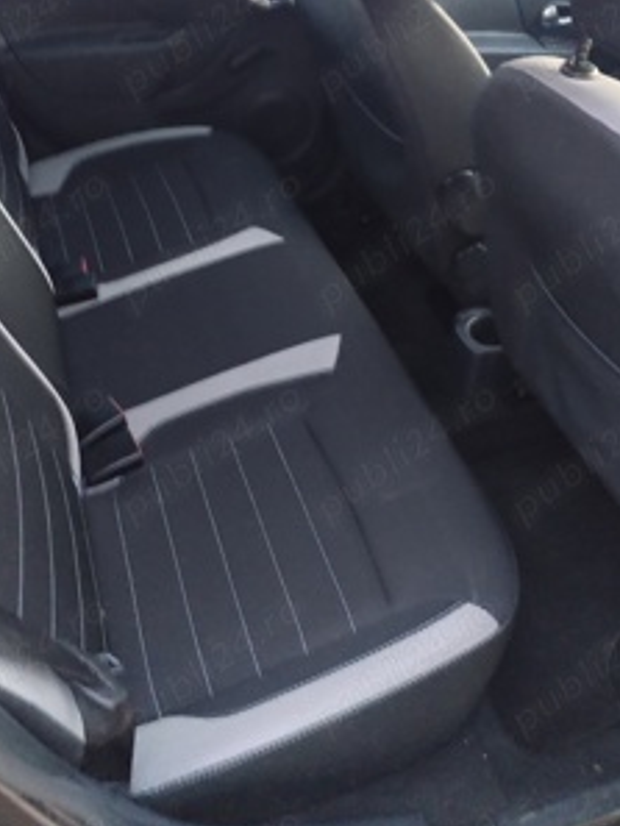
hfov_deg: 36.8
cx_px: 309
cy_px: 286
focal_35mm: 39
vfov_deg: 47.2
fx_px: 931
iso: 1432
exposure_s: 1/17.1
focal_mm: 4.75
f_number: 1.8
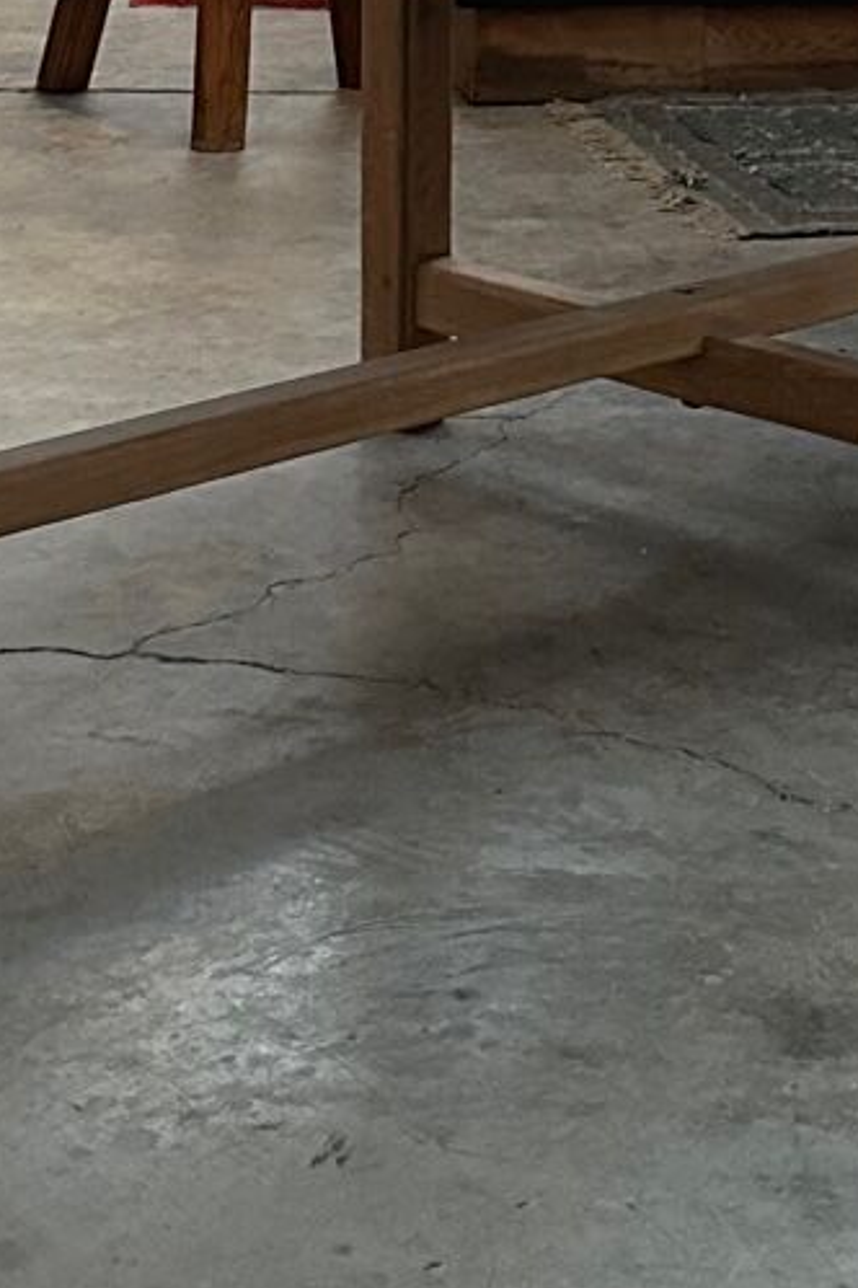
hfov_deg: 13.5
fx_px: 3610
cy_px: -78
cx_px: 367
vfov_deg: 19.5
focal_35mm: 101
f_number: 1.78
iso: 800
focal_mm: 6.86
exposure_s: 1/60
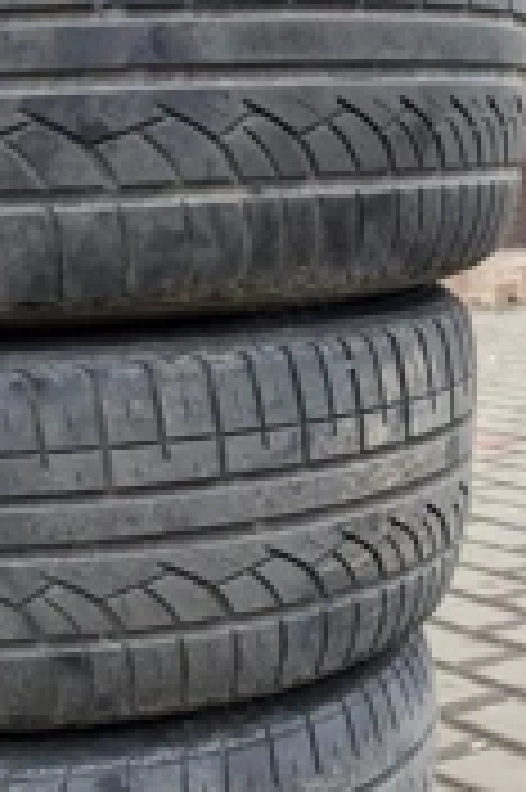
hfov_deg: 20.6
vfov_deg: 30.3
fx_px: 1405
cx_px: 18
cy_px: 688
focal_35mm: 64
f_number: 1.73
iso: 50
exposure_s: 1/94.6
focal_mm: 4.38
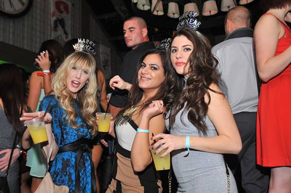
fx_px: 307
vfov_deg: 35.0
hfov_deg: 50.7
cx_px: 146
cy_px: 96
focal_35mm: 38
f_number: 5
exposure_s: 1/100
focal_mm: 38
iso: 1250
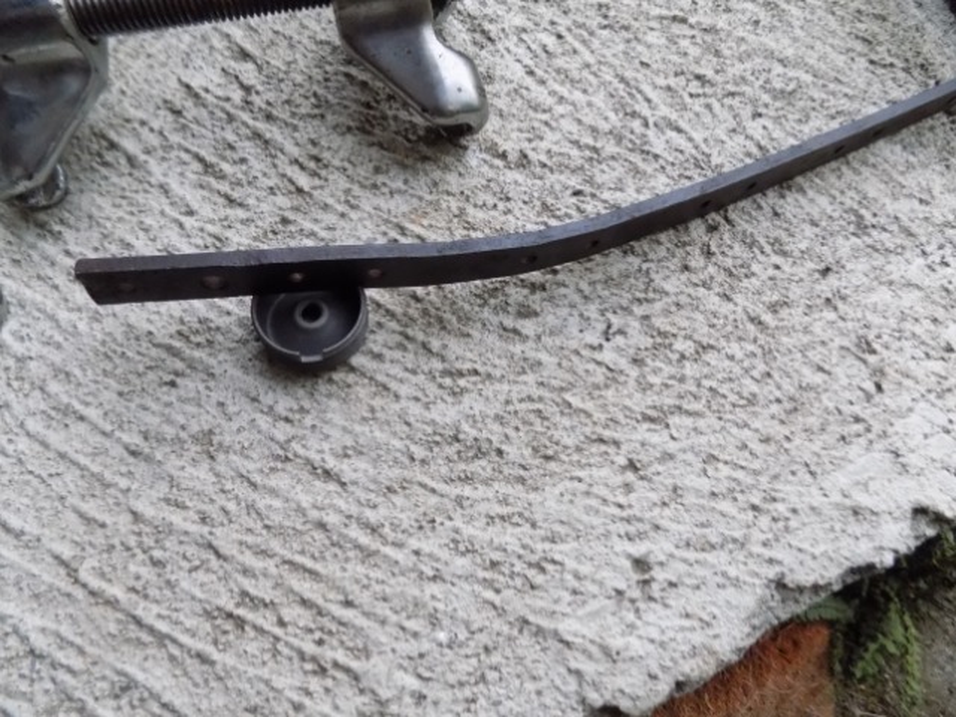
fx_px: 635
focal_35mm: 23
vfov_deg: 58.9
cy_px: 358
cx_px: 478
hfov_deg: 73.9
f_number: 3.1
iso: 560
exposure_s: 1/125
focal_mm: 4
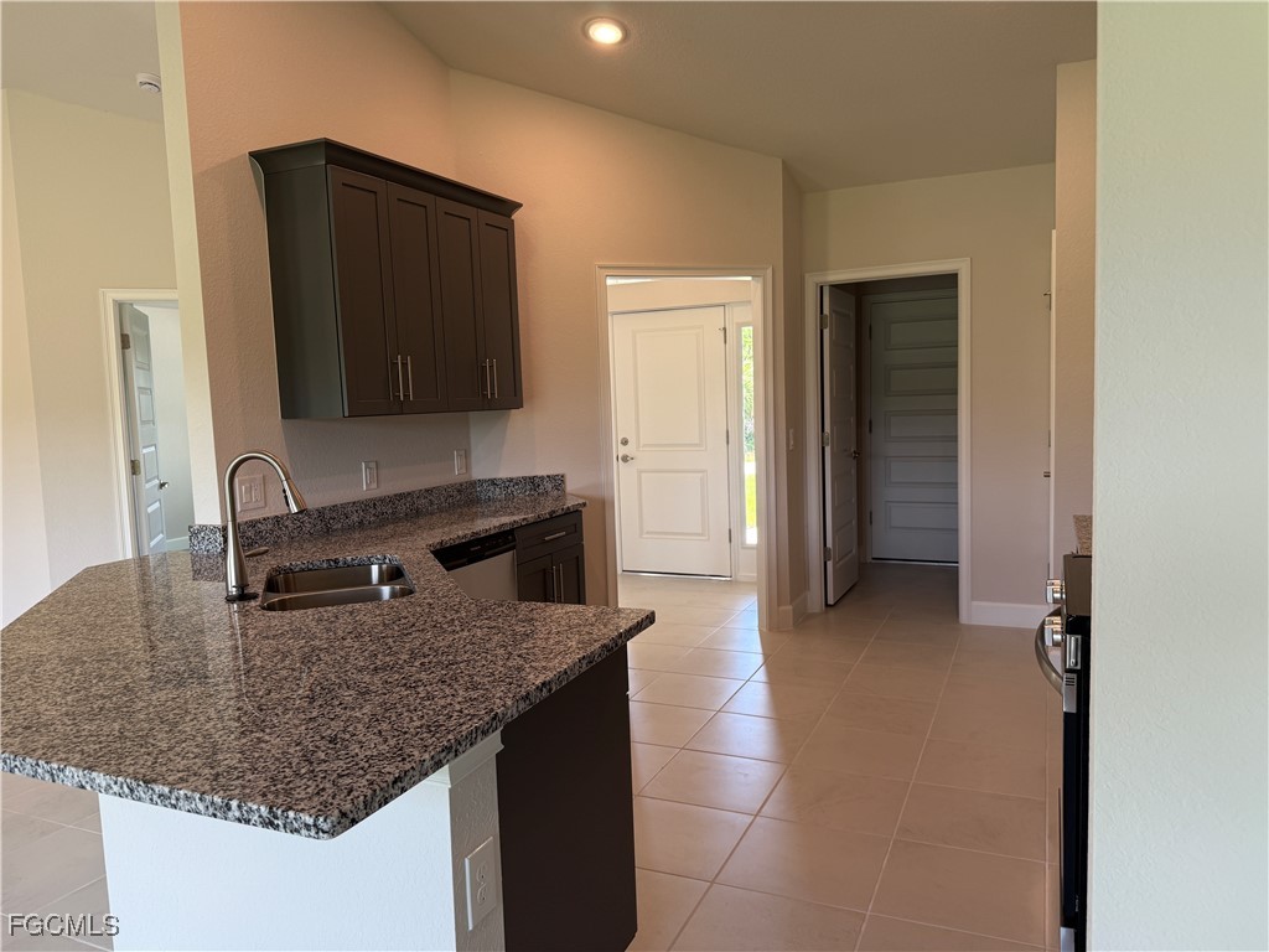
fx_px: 880
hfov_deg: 71.6
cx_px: 634
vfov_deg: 56.8
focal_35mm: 24
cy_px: 476
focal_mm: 6.76
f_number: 1.78
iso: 100
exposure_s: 1/131
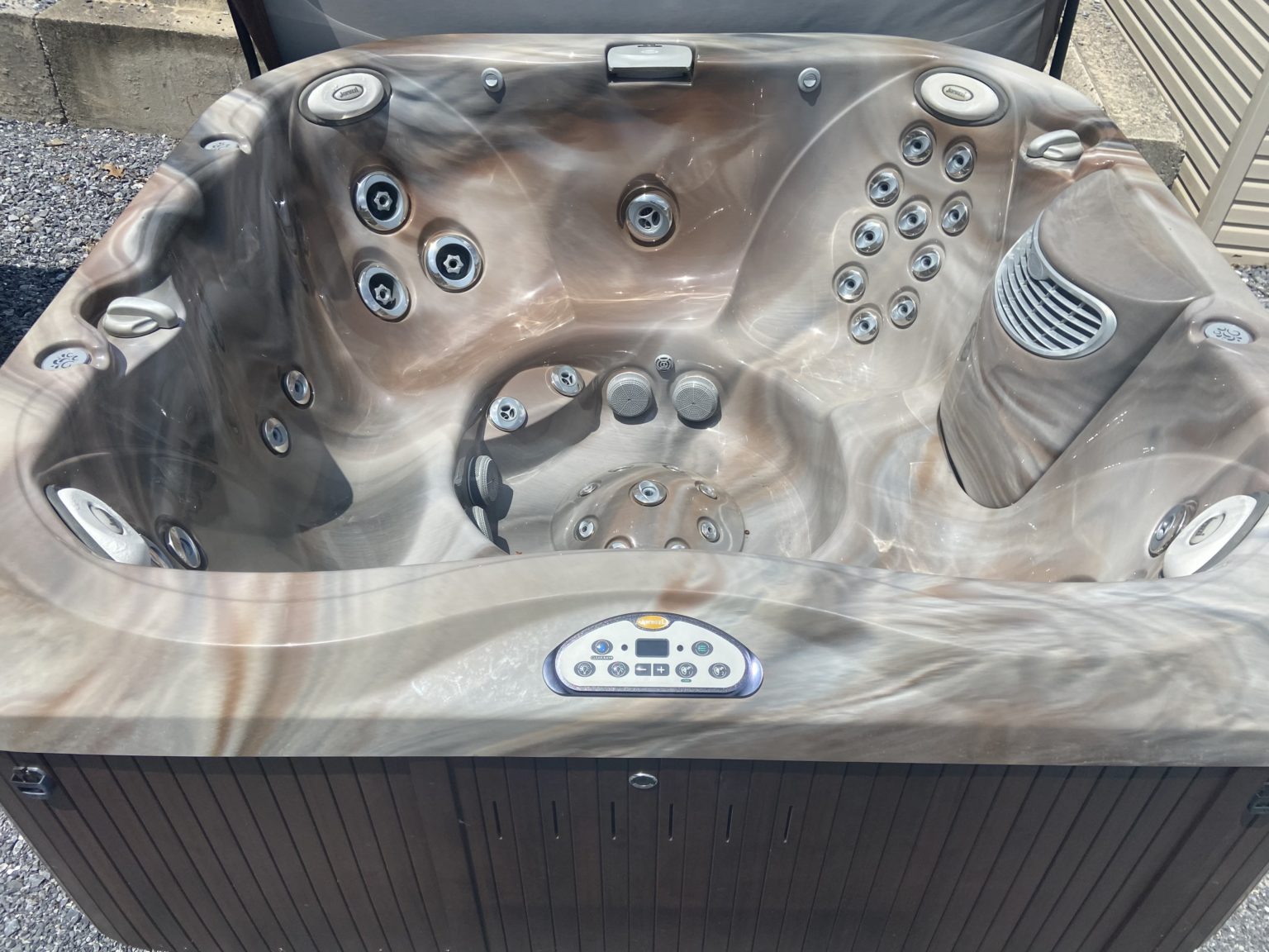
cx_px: 634
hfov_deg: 67.3
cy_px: 476
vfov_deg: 53.1
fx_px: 953
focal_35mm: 26
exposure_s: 1/4274
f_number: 1.8
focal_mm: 4.25
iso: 32
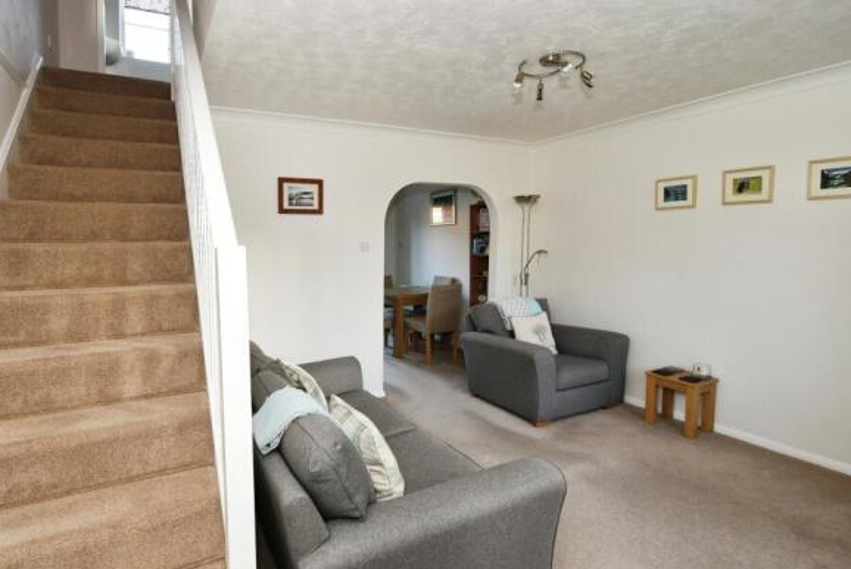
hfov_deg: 92.7
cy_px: 310
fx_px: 402
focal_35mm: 17
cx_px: 370
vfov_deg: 70.4
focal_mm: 10
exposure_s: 1/60
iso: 800
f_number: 7.1
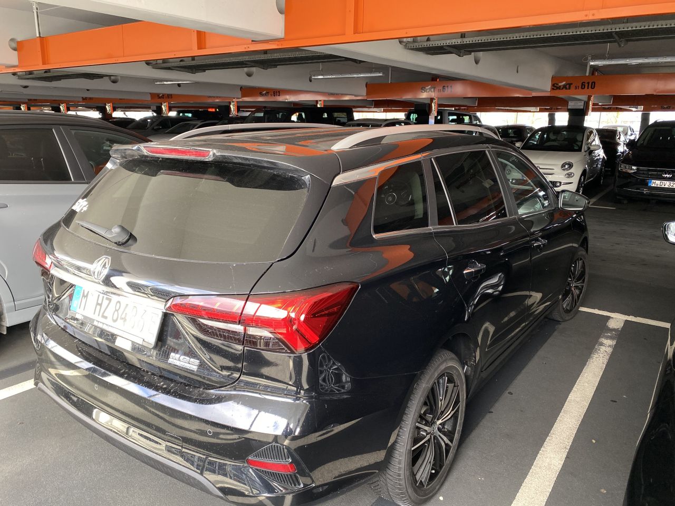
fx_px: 507
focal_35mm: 26
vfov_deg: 53.1
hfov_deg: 67.3
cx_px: 338
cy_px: 253
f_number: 1.8
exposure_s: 1/121
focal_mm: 4.25
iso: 64
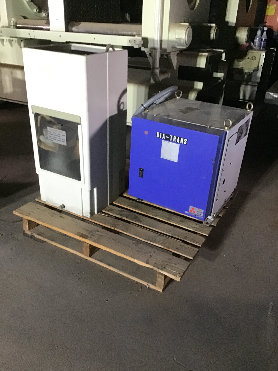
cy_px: 186
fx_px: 332
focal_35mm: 31
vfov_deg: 58.4
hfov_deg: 45.4
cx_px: 139
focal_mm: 3.3
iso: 200
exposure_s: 1/30
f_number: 2.4
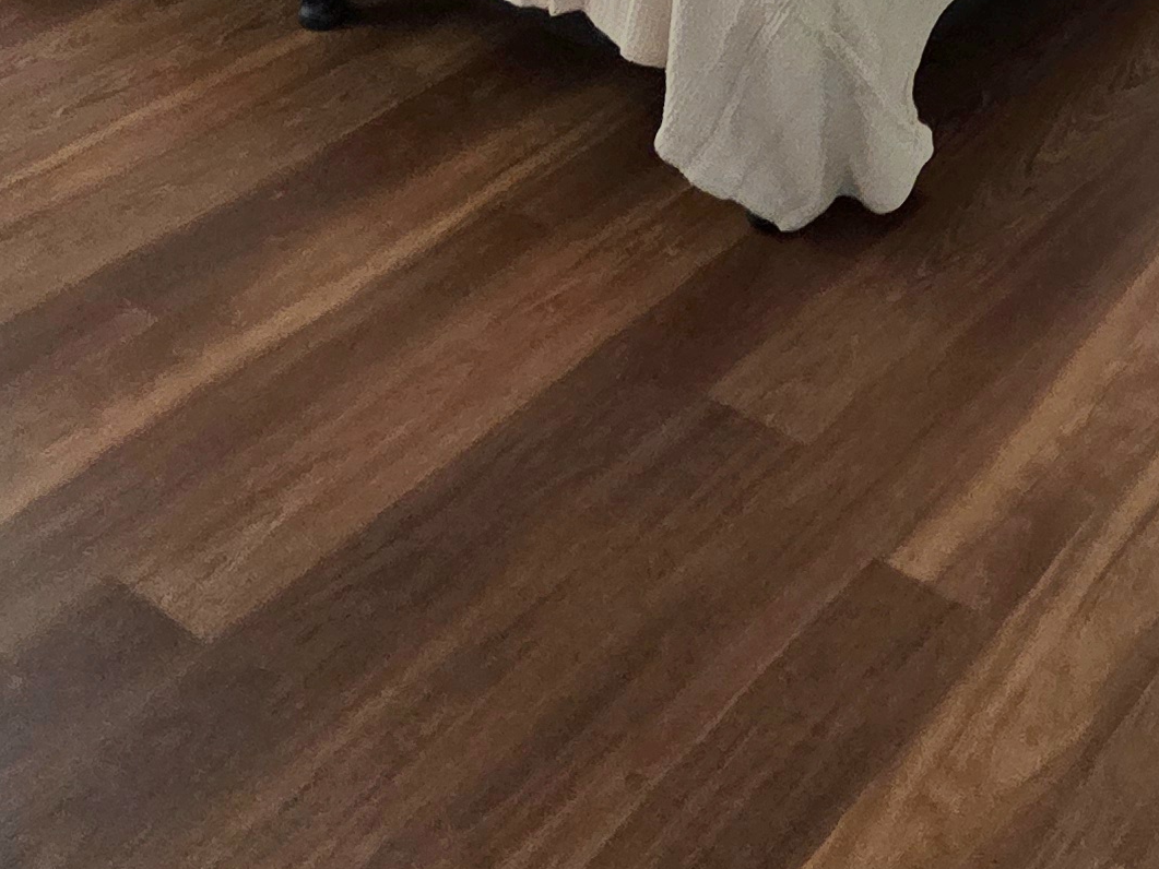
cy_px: -329
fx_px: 1641
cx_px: 1169
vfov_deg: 24.8
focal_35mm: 49
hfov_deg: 35.1
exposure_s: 1/60.2
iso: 640
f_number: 2.2
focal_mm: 2.2
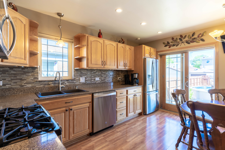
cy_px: 75
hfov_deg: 93.3
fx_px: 106
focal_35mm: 17
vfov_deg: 70.4
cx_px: 112
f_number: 13
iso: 160
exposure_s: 1/15
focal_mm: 17
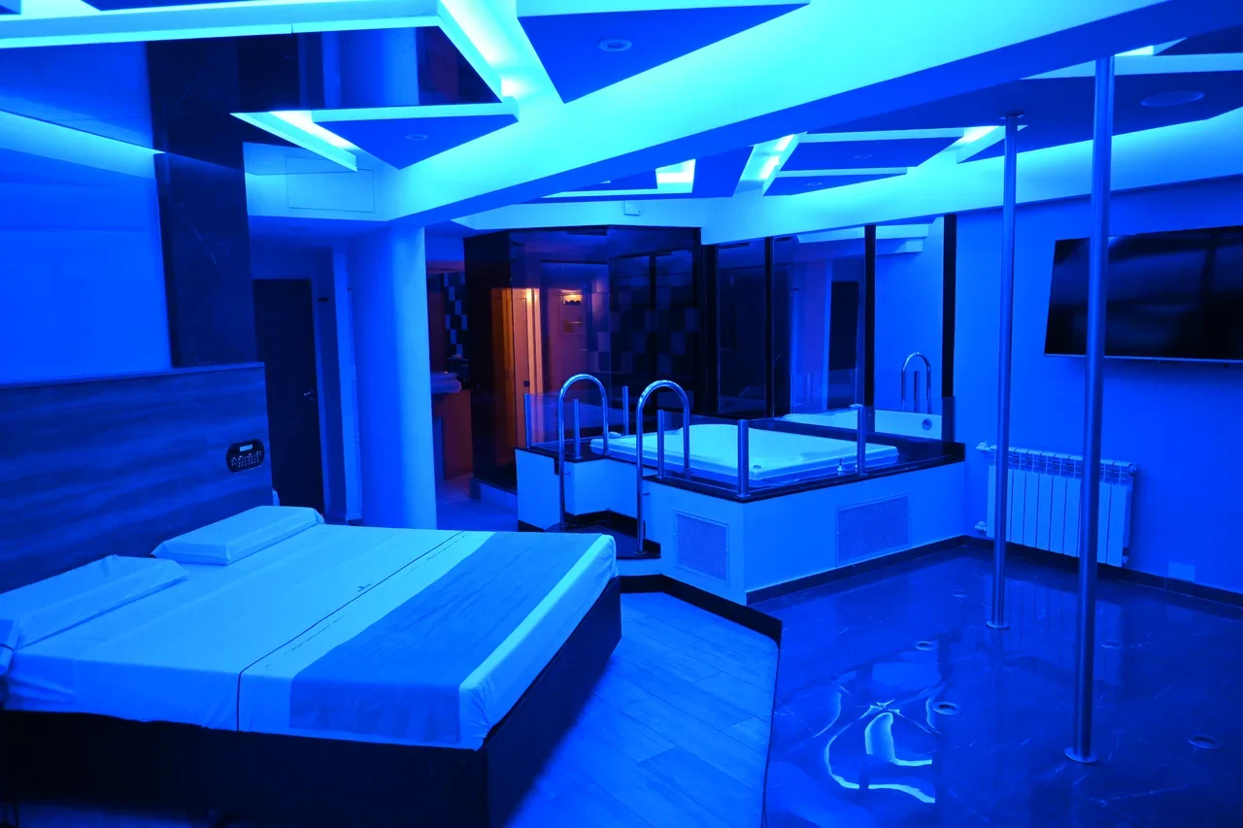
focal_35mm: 24
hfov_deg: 73.8
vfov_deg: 53.1
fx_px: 829
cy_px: 414
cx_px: 622
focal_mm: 16
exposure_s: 1/60
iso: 6400
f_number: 3.5
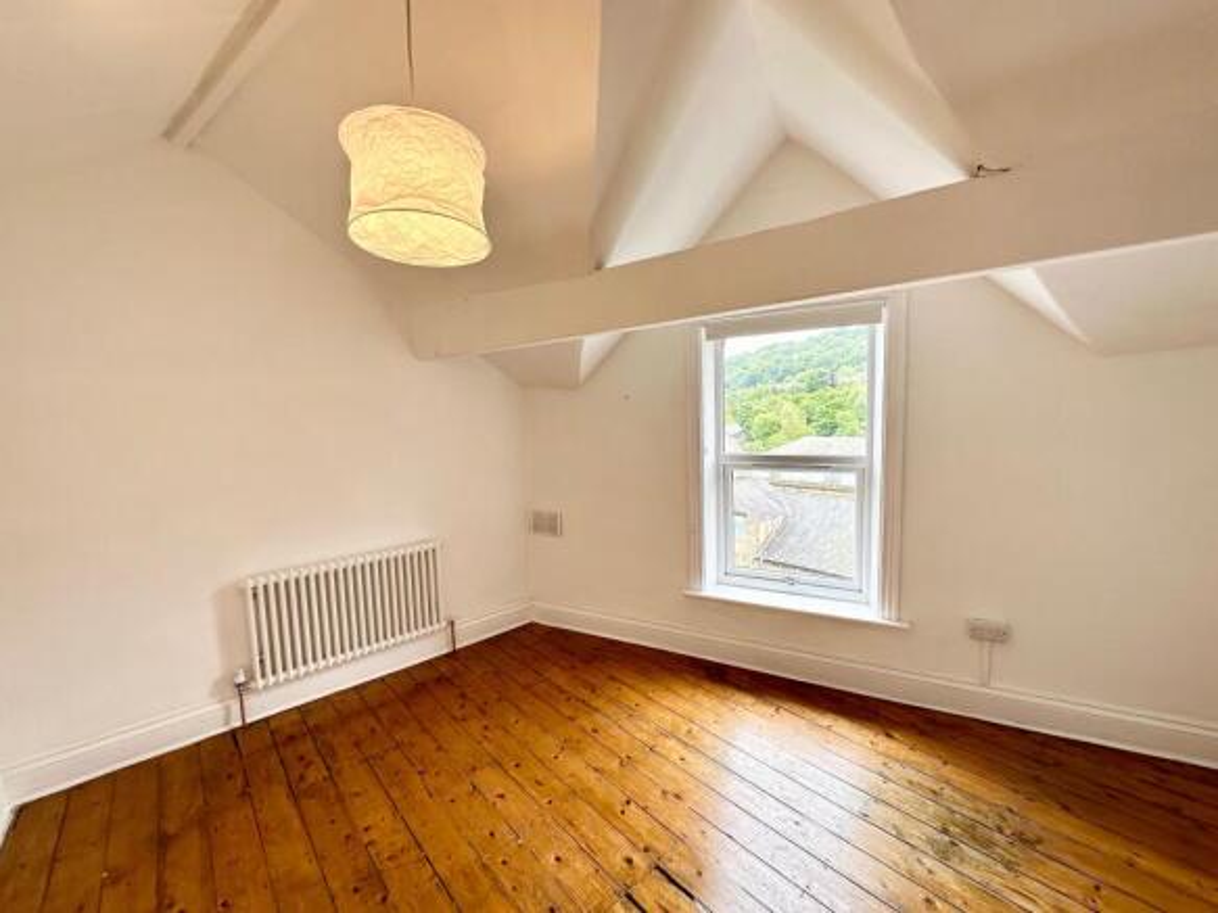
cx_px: 609
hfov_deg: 102.1
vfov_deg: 85.7
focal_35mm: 14
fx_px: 493
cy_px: 456
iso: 50
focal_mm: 2.22
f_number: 2.2
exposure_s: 1/99
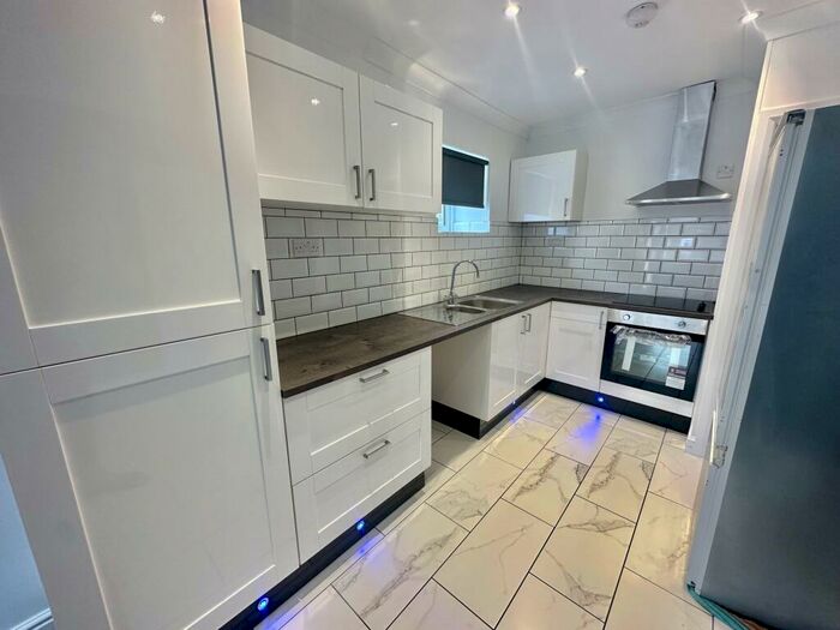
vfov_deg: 85.7
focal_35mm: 14
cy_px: 315
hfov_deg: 102.1
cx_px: 420
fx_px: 340
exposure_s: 1/100
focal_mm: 2.22
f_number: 2.2
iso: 160
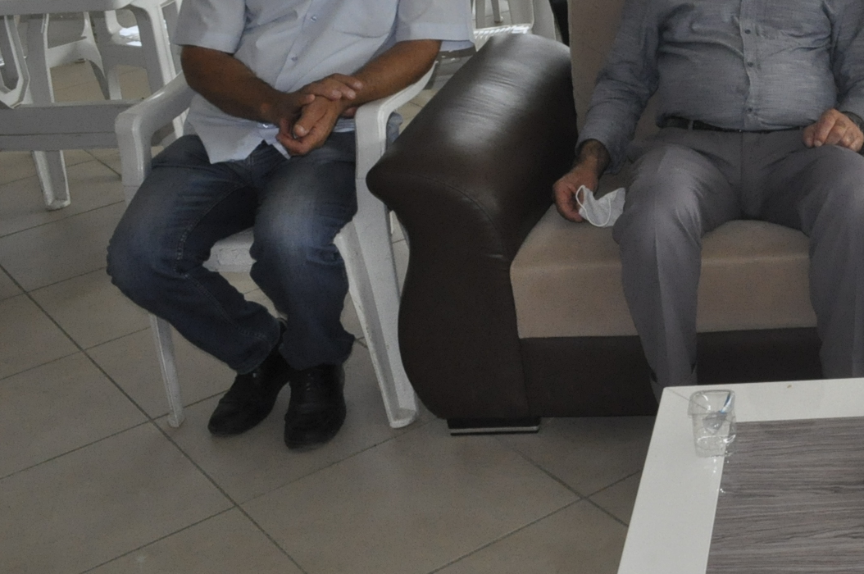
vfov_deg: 21.9
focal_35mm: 61
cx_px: 875
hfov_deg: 30.5
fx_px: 1462
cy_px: 118
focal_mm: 20
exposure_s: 1/200
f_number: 16
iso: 2000
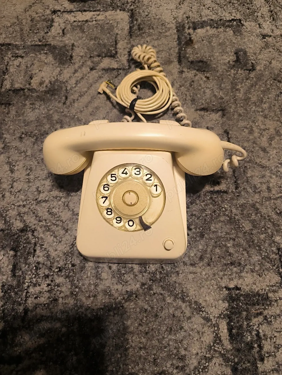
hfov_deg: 56.8
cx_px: 141
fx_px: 261
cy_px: 188
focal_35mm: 24
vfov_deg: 71.6
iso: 1403
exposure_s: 1/25
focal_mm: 5.24
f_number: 1.7
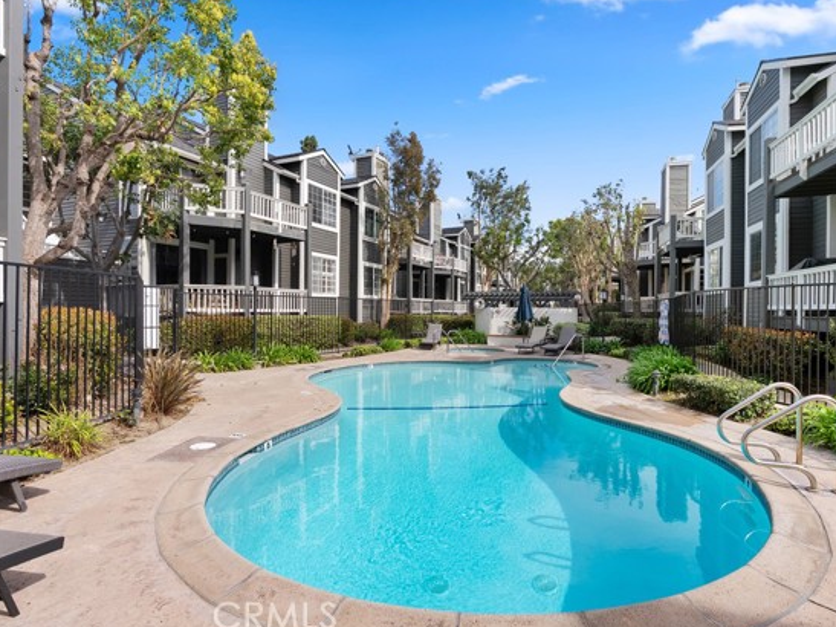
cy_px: 311
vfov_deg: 71.6
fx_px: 435
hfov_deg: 87.6
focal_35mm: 18
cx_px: 448
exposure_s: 1/320
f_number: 9
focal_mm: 16
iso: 640
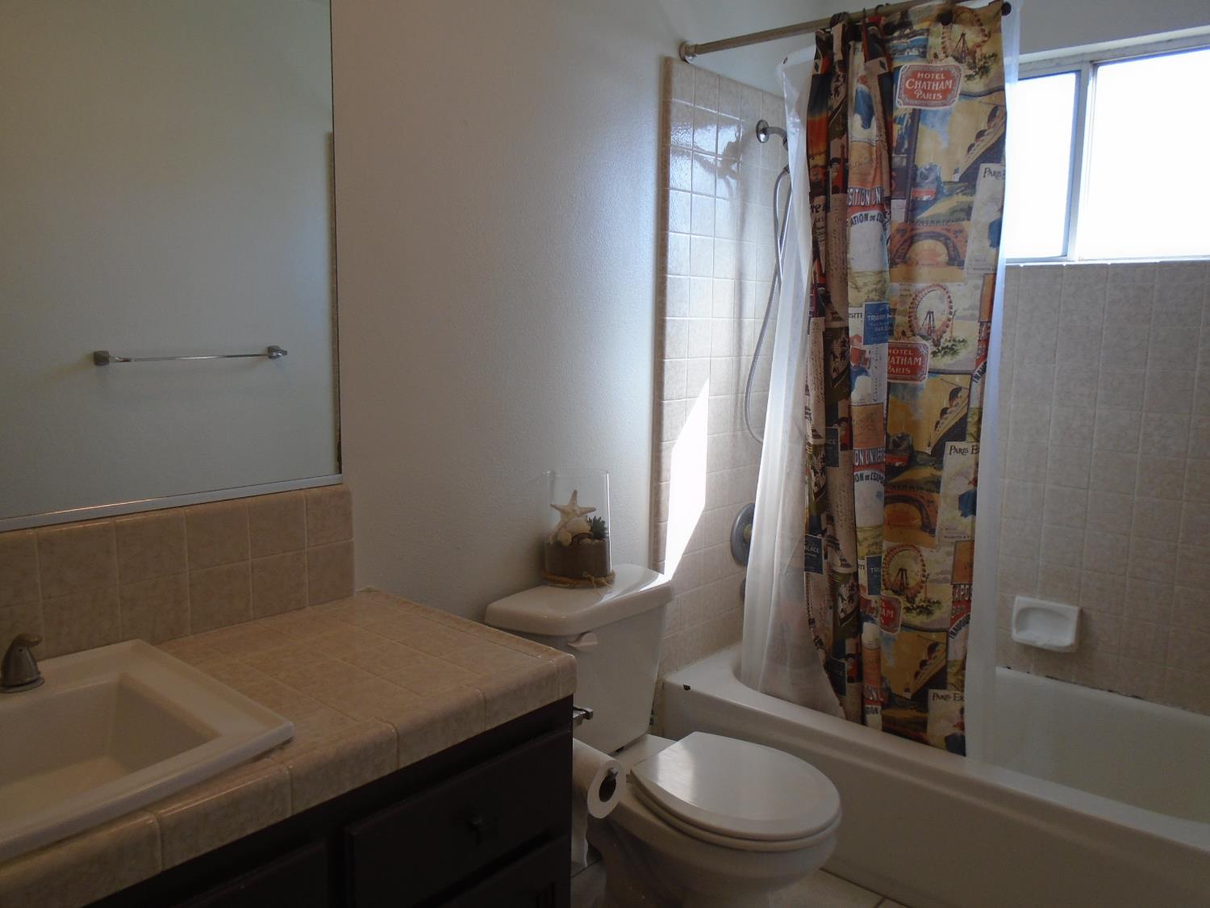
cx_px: 605
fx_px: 909
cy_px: 454
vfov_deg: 53.1
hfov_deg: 67.3
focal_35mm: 26
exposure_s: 1/125
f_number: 3.2
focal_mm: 4.6
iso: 100
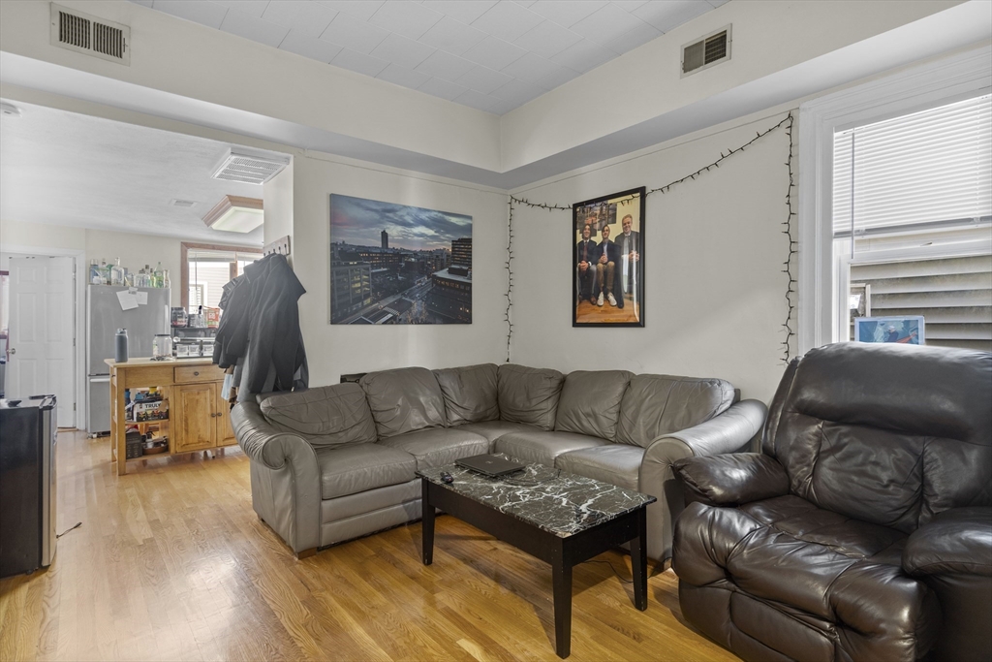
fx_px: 496
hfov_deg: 90.0
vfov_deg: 67.4
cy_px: 331
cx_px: 496
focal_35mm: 18
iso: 320
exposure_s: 1.6
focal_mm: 18
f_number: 7.1
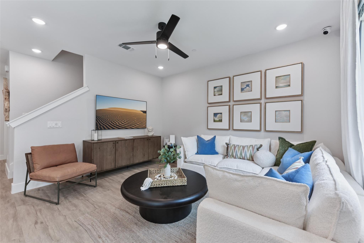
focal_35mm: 15
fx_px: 152
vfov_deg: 77.3
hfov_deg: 100.4
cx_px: 182
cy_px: 122
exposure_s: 1/8
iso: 140
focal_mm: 15
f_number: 8
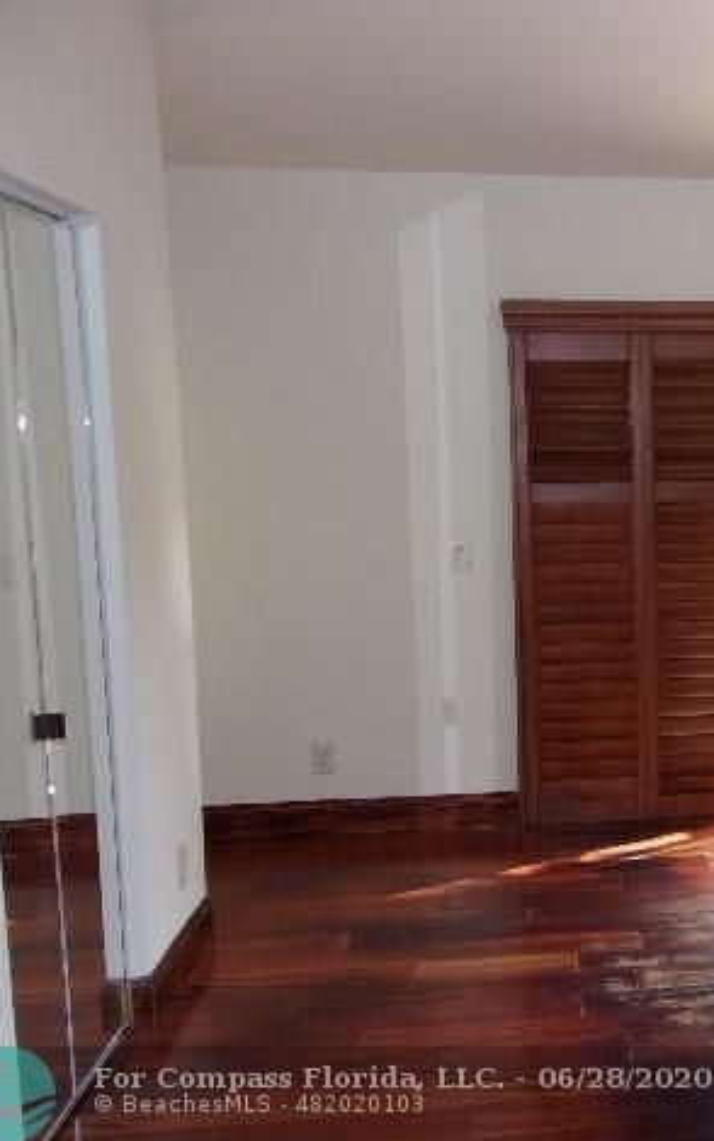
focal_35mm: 39
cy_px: 561
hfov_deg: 30.2
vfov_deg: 50.4
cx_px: 736
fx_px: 1213
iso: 117
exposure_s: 1/34
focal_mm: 4.9
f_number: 3
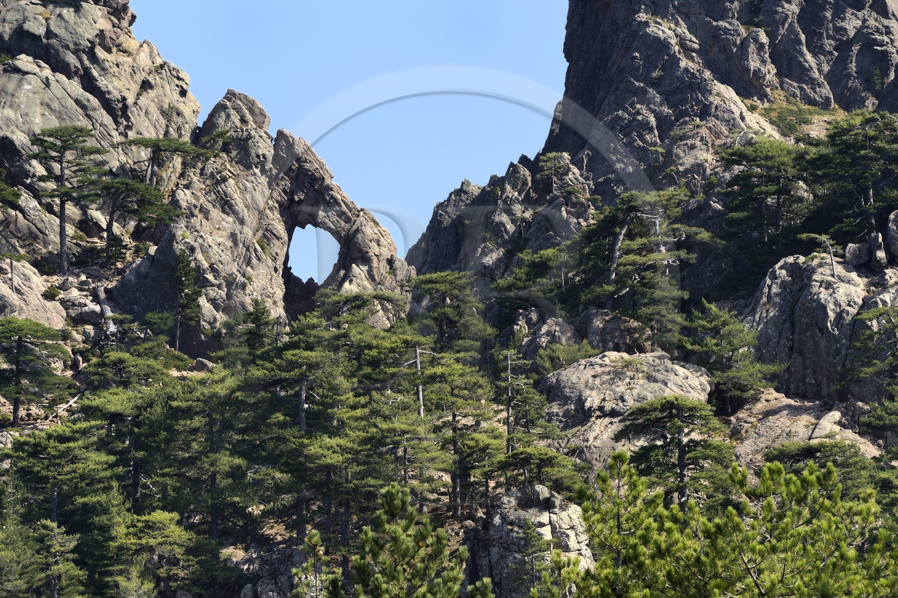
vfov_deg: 6.9
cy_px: 299
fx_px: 4988
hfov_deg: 10.3
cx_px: 449
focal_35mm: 200
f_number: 10
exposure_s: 1/250
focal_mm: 200
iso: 200
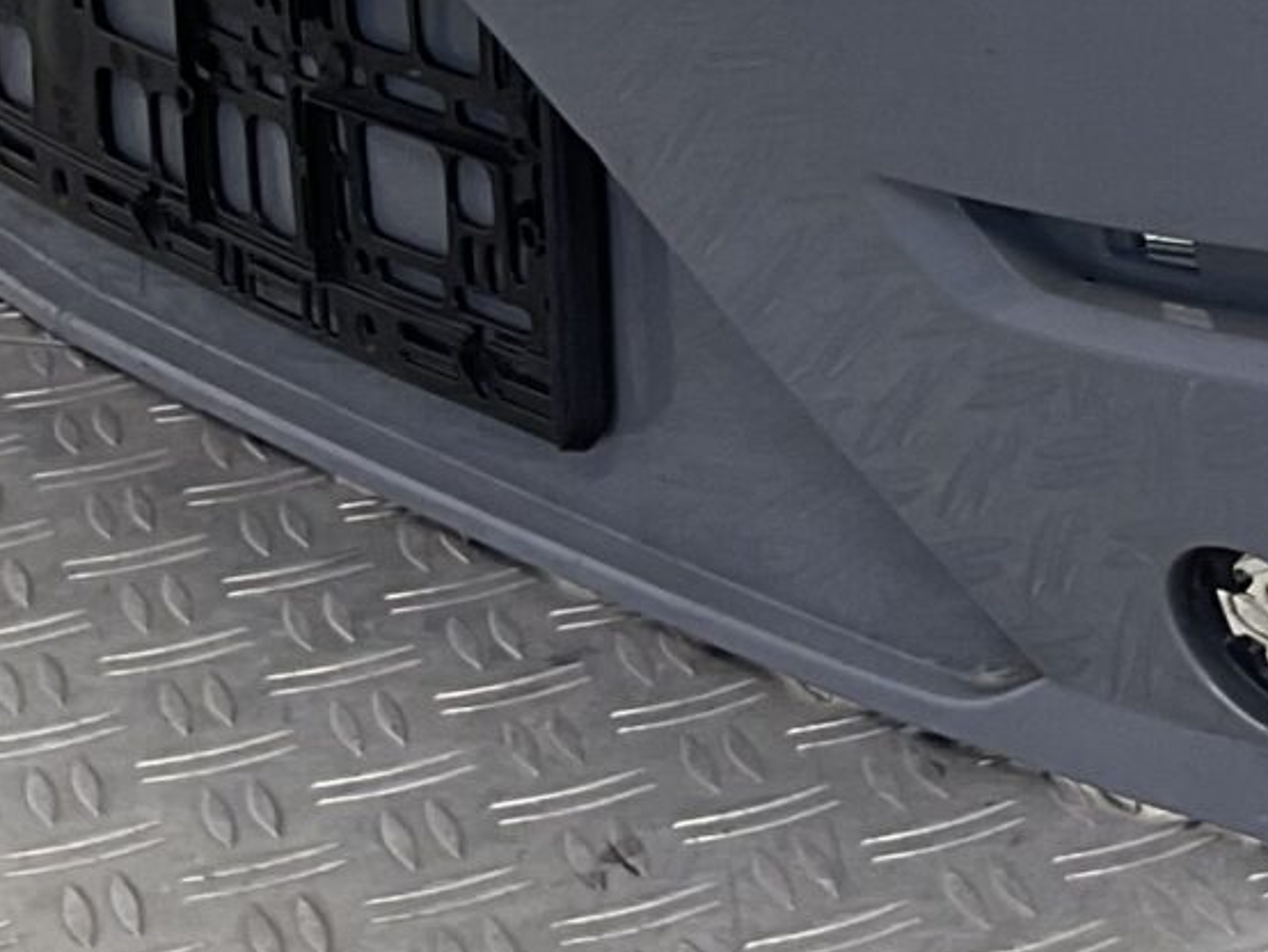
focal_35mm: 134
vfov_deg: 10.5
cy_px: -680
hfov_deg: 13.4
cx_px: 2216
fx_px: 4911
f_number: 1.8
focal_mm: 3
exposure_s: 1/120
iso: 20
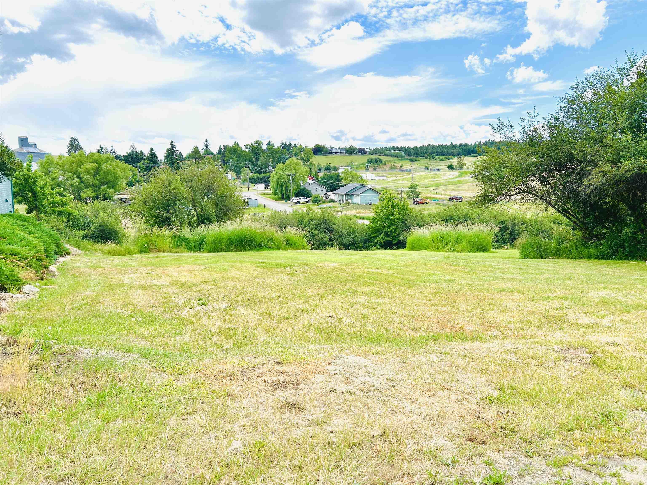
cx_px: 324
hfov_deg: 67.3
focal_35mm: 26
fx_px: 486
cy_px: 242
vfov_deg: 53.1
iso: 50
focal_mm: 5.7
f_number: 1.5
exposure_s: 1/4274
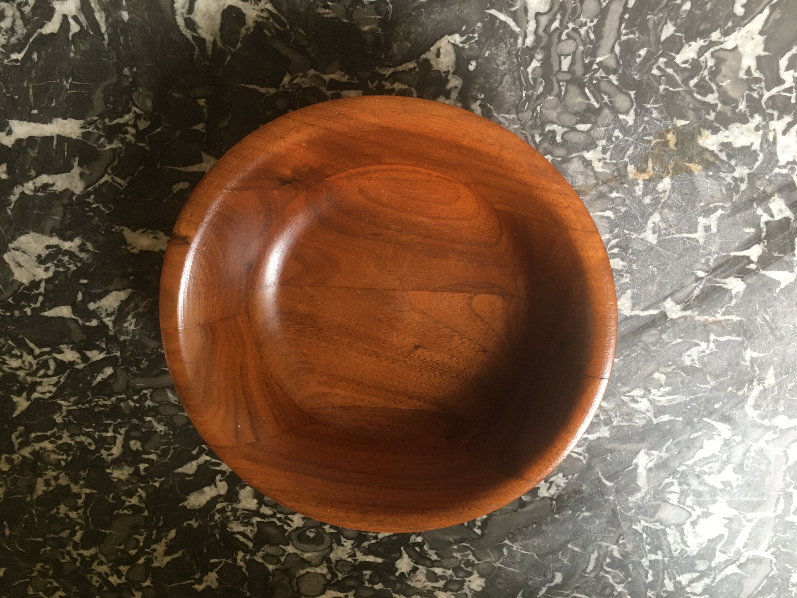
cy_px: 299
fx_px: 668
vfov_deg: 48.2
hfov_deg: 61.7
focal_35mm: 29
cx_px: 398
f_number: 2.2
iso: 125
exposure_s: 1/33
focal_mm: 4.15
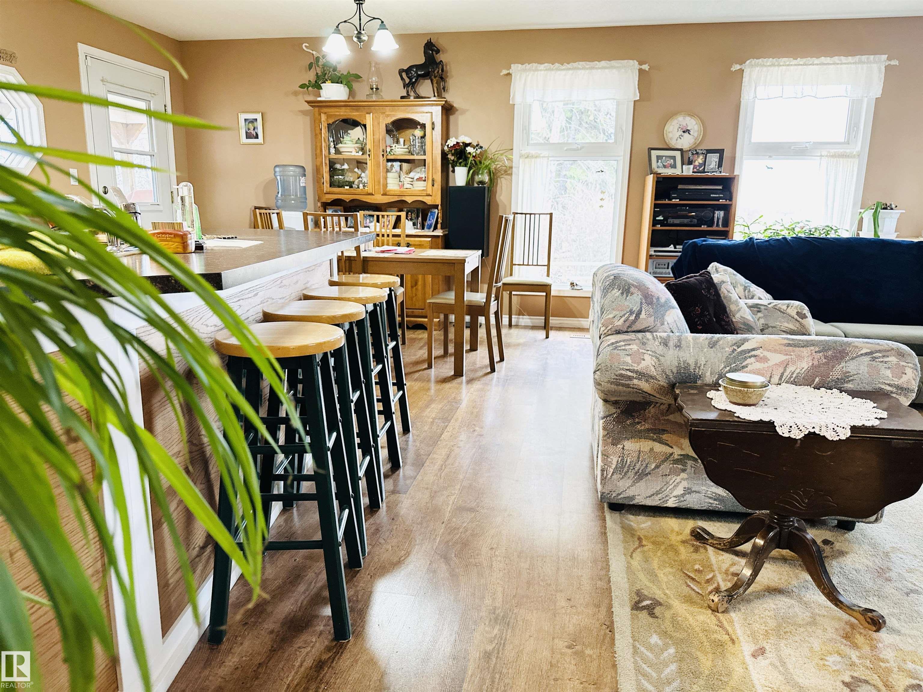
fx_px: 640
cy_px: 346
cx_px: 462
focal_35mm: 24
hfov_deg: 71.6
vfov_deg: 56.8
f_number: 1.78
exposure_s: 1/60
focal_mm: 6.86
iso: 400
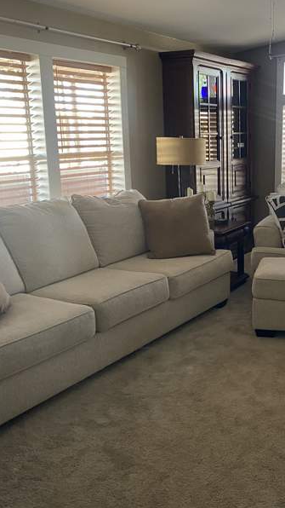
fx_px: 511
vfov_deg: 52.8
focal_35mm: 38
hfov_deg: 30.1
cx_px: 244
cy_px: 253
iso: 160
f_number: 1.8
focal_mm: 4.25
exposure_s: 1/60
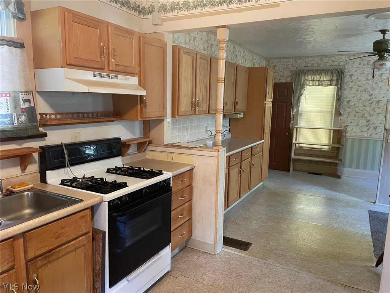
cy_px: 146
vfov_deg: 53.1
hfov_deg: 67.3
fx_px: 293
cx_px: 195
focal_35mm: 26
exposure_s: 1/40
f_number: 1.6
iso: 400
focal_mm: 4.2
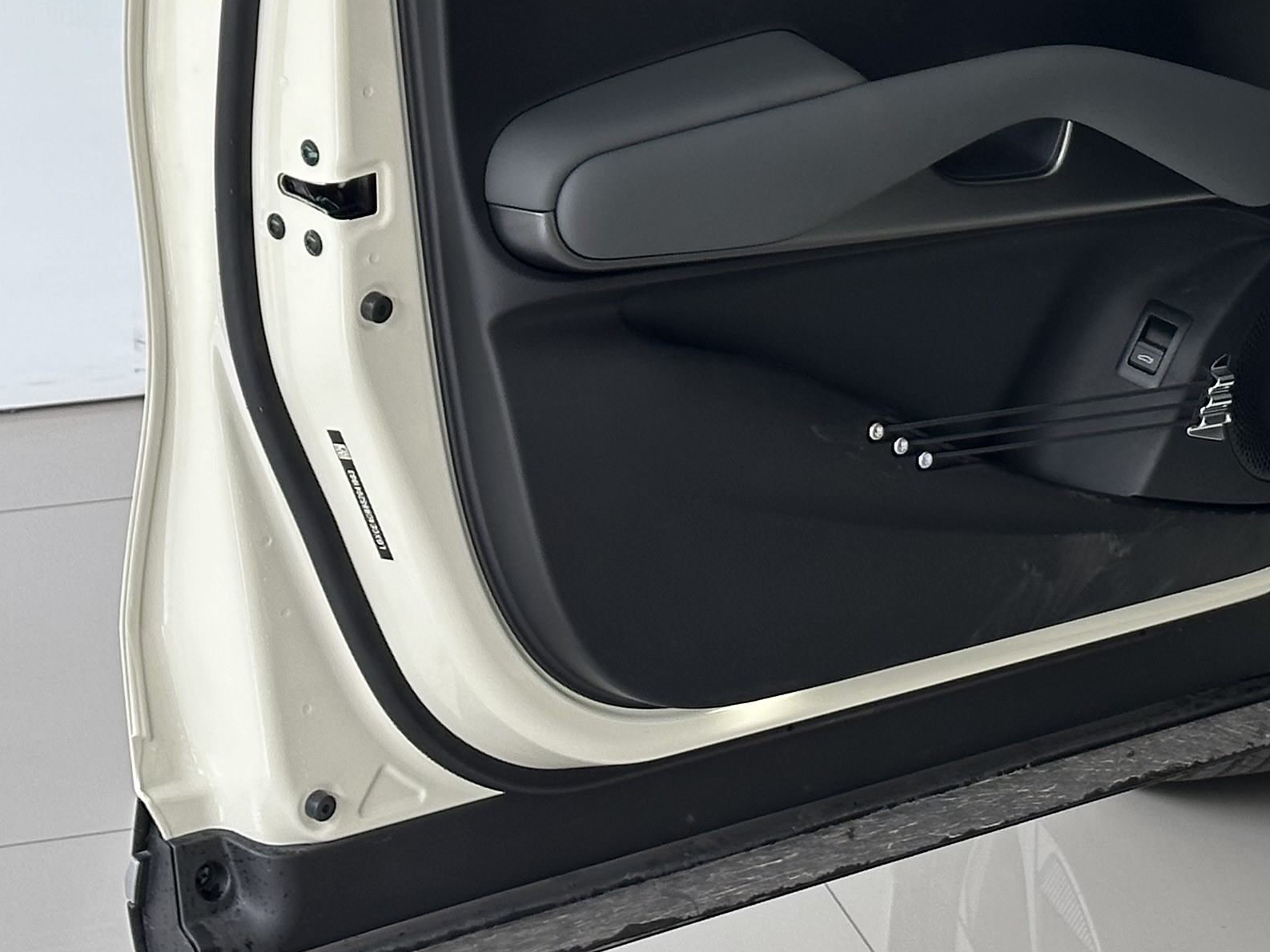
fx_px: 4477
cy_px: -61
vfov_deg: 12.0
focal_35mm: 122
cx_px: 1083
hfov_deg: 16.0
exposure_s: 1/121
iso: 50
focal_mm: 6.86
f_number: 1.78
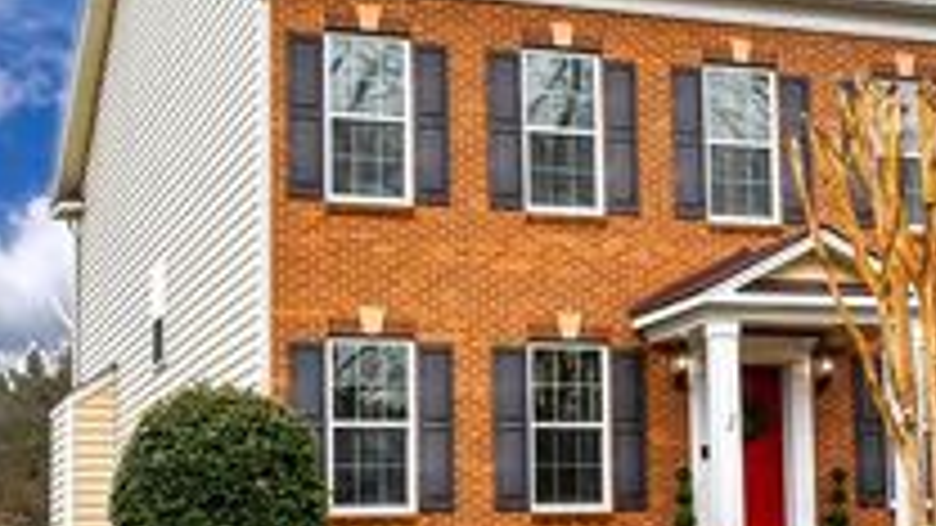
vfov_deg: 17.7
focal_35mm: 68
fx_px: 1688
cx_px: 756
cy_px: 254
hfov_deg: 30.2
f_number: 6.3
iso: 200
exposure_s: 1/250
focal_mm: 18
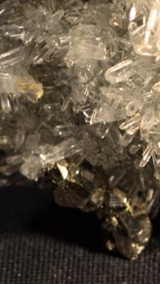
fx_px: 2918
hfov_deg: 3.1
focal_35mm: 388
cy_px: 26
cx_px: 122
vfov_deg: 5.6
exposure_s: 1/15
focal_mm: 85
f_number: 6.3
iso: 100
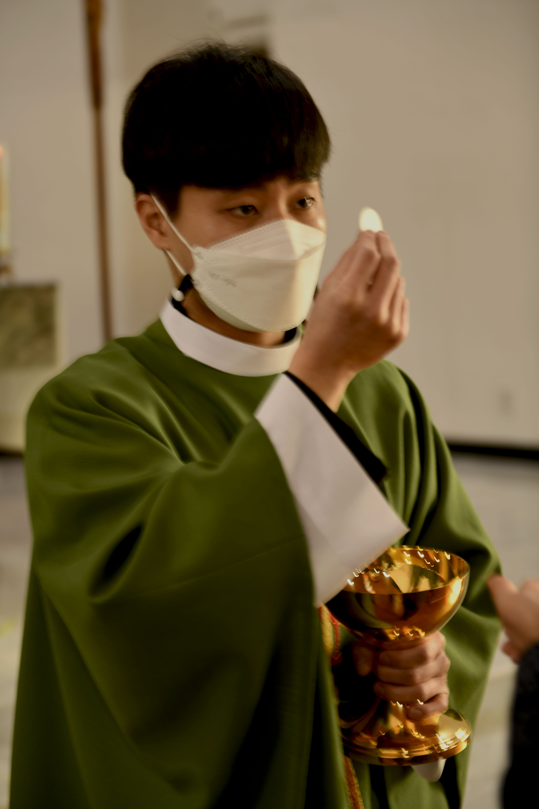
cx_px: 270
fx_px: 1572
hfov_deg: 19.5
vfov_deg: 28.8
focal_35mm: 70
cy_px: 404
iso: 64
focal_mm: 70
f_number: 2.8
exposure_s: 1/13
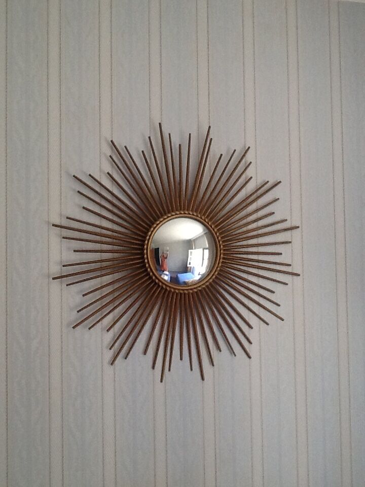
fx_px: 619
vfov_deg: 42.9
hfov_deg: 32.9
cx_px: 182
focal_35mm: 44
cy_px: 244
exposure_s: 1/60
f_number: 2.4
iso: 50
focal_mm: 2.03
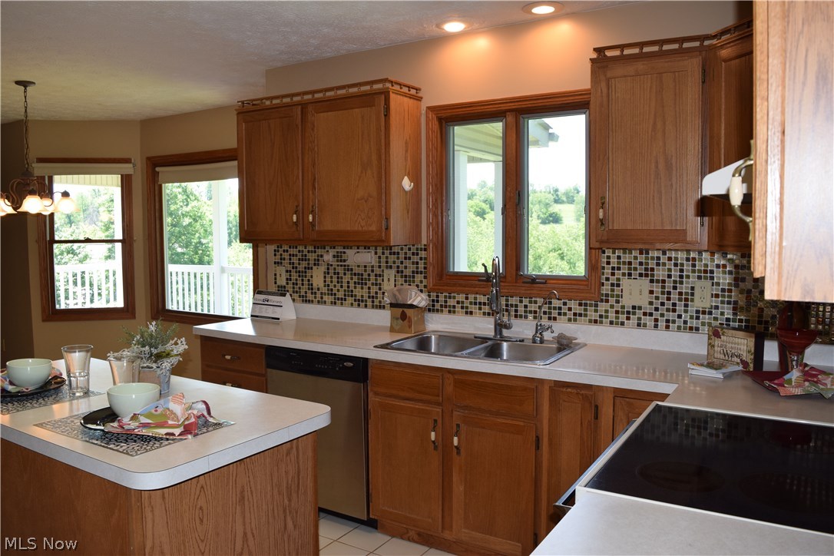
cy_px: 278
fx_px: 625
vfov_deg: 47.9
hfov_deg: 67.4
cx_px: 417
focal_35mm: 27
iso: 500
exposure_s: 1/125
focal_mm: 18
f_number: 5.6
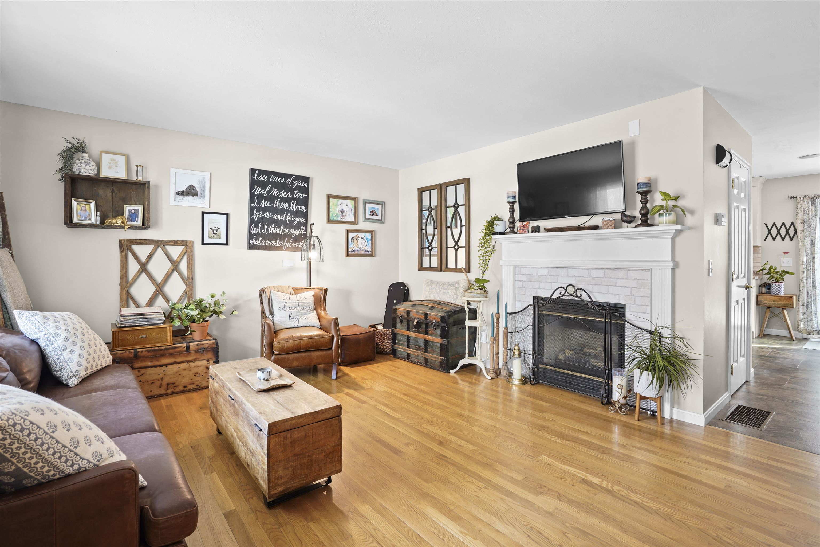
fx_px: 364
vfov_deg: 73.7
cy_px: 274
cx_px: 410
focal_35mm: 16
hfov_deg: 96.7
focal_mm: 16
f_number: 9
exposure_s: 5
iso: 125
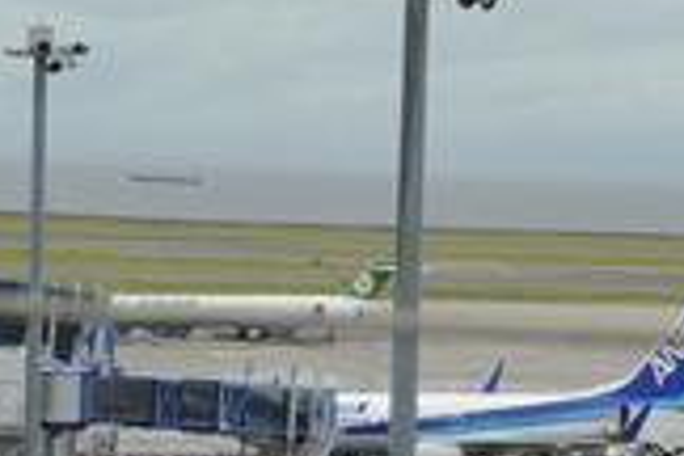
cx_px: 388
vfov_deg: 8.6
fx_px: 3002
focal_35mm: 158
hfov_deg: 13.0
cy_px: 437
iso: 1000
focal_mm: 40
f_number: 10
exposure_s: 1/1600
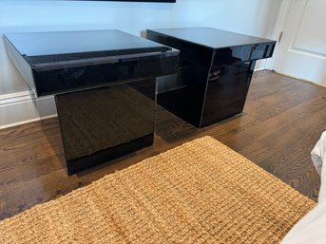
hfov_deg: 71.6
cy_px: 122
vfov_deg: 56.8
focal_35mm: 24
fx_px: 226
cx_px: 163
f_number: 1.78
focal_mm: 6.76
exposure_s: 1/60
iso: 400
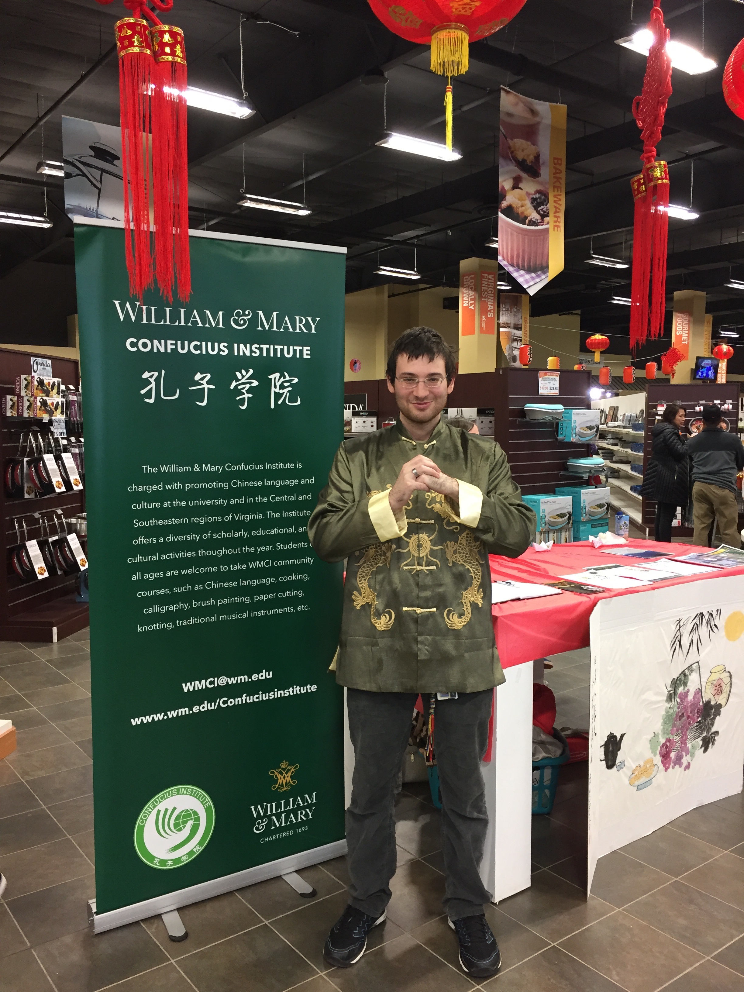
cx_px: 372
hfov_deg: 48.2
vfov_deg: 61.7
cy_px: 496
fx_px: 831
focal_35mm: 29
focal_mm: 4.15
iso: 125
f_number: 2.2
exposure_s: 1/30
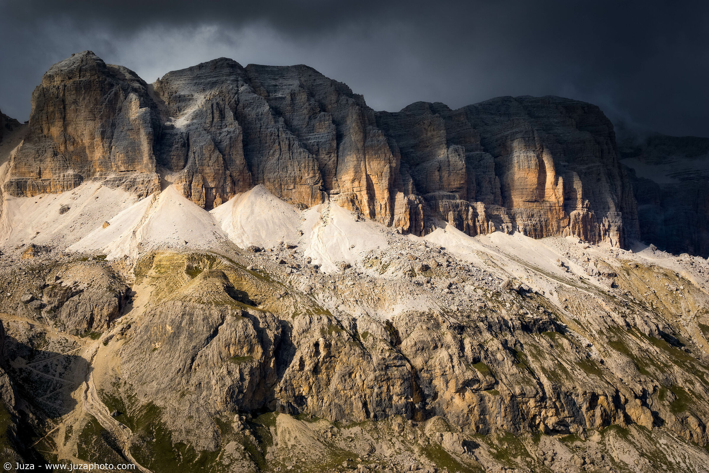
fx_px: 1241
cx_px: 354
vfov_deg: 21.6
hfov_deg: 31.9
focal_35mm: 63
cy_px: 236
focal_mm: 42
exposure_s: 1/500
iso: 100
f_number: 8
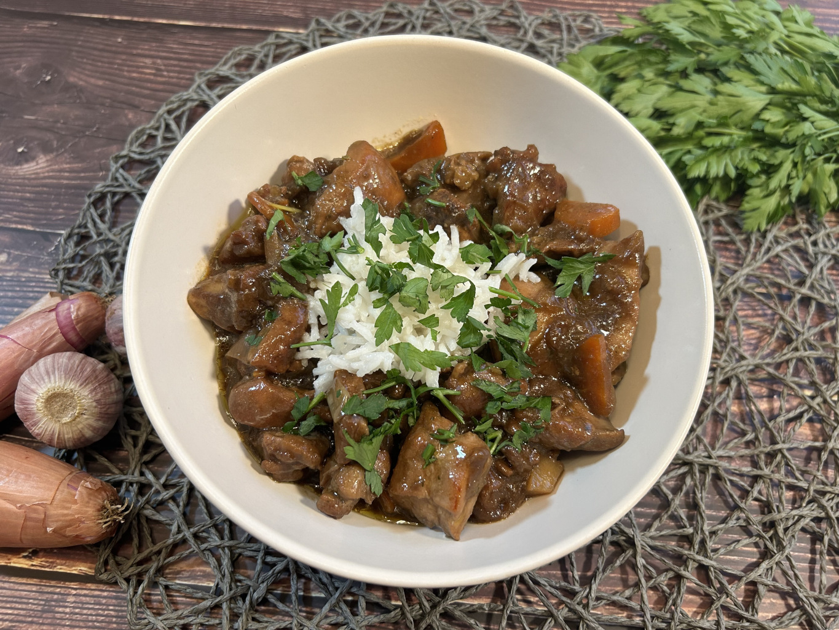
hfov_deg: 67.3
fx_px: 630
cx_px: 420
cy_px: 315
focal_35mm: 26
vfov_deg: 53.1
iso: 125
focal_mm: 5.7
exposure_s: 1/81
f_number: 1.5
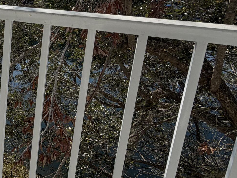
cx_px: -58
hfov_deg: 33.9
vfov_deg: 32.6
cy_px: 34
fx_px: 294
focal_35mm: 43
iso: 20
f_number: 2.2
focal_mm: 2.22
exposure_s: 1/970
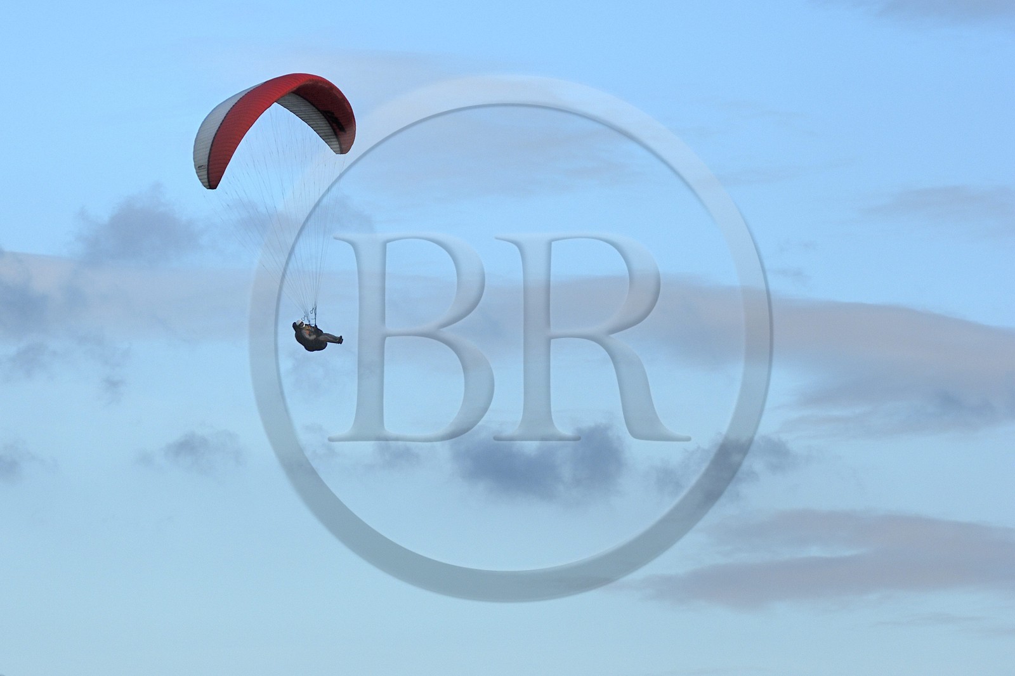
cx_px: 508
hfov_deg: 6.9
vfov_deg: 4.6
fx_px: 8456
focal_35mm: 300
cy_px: 338
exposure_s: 1/500
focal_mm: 200
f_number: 4.5
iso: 100
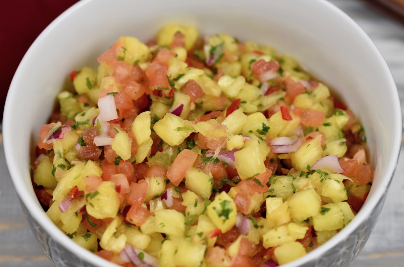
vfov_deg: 8.7
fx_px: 1763
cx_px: 202
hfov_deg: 13.1
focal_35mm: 158
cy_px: 134
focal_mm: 105
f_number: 5.6
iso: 400
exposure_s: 1/125
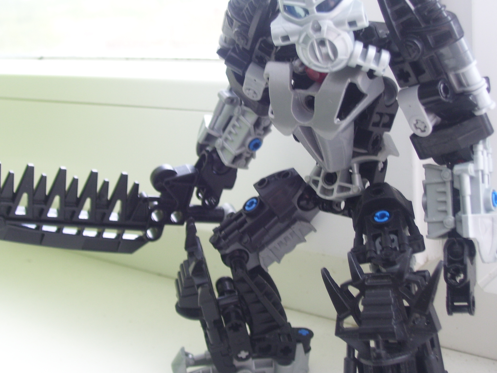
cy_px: 173
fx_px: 919
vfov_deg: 22.9
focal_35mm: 64
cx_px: 246
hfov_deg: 30.3
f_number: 3.4
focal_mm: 9.4
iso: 80
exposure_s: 1/60
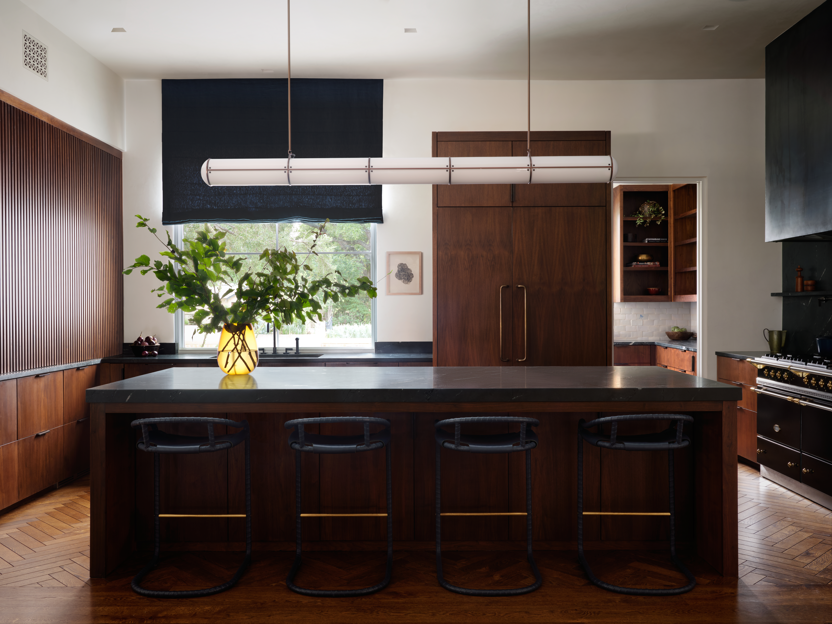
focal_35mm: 31
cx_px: 416
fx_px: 745
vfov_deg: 45.4
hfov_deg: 58.4
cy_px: 312
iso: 160
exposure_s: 8
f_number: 16
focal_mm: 39.6
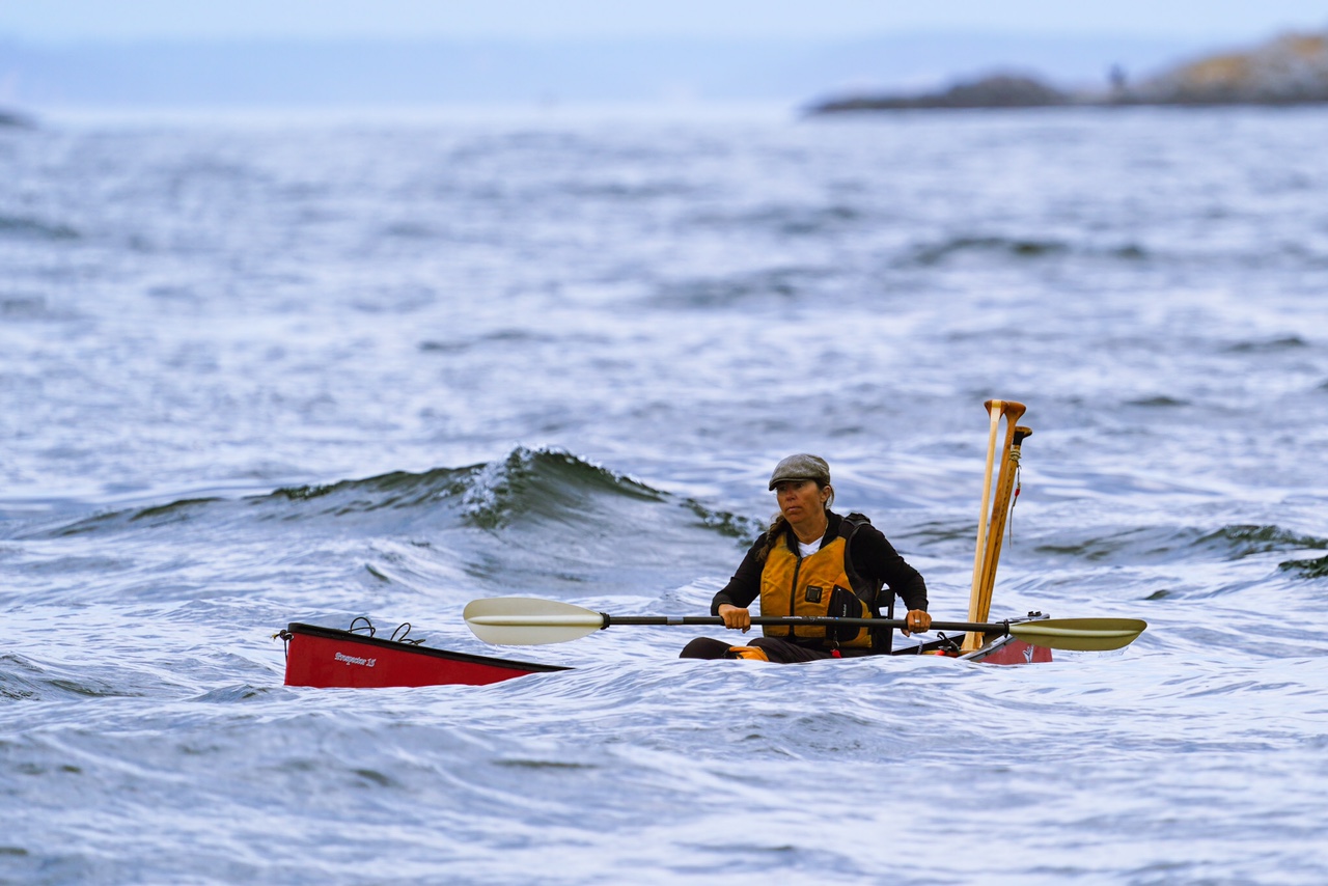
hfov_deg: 4.0
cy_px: 443
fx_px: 18890
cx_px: 664
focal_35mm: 512
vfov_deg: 2.7
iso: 200
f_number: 6.3
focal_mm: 512
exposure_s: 1/500
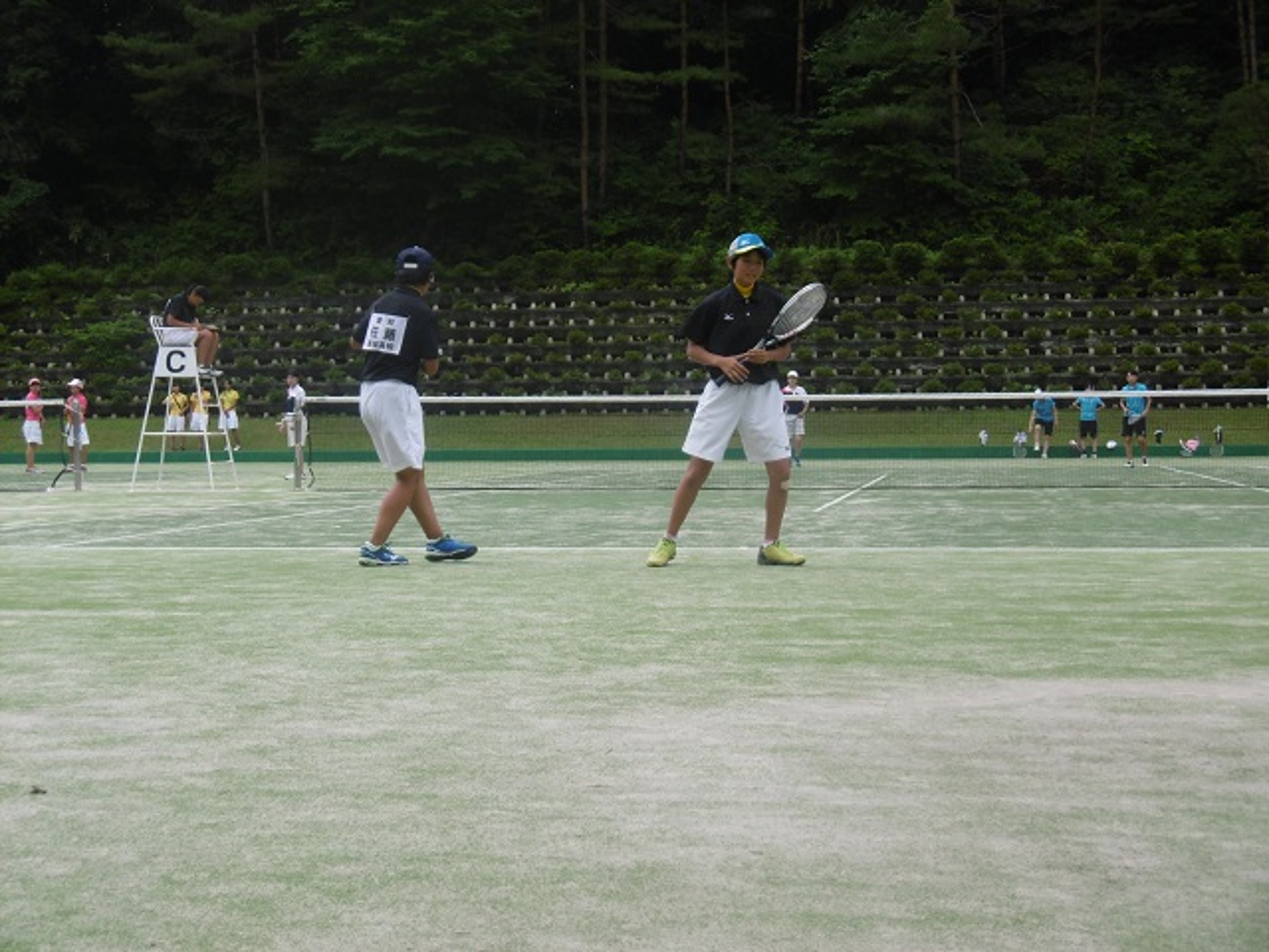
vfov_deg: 24.8
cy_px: 476
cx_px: 634
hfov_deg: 32.7
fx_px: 2163
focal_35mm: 59
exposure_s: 1/250
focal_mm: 10.5
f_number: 4.2
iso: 100
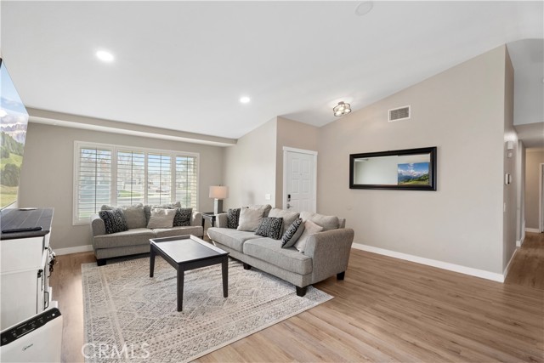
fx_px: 242
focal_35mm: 16
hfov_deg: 96.7
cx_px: 272
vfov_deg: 73.8
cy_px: 182
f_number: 22
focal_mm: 16
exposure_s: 8
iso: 100
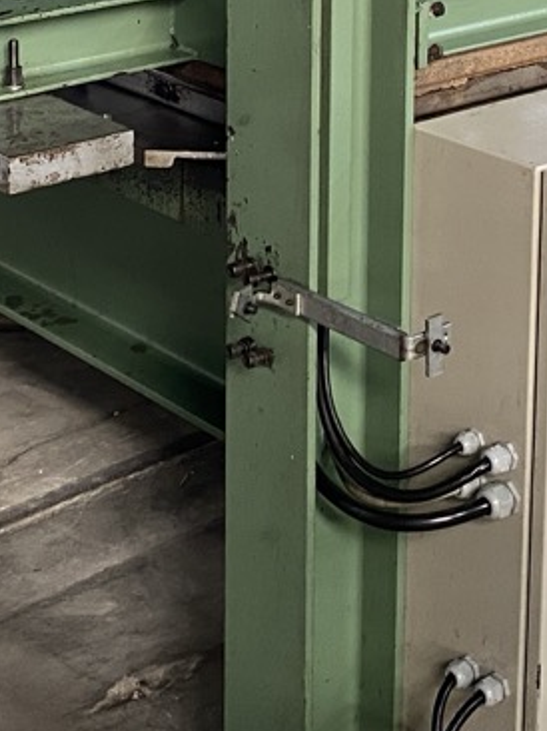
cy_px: -68
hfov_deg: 16.2
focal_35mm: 91
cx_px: 272
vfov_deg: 20.6
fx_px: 1920
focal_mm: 4.25
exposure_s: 1/50
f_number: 1.8
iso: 200
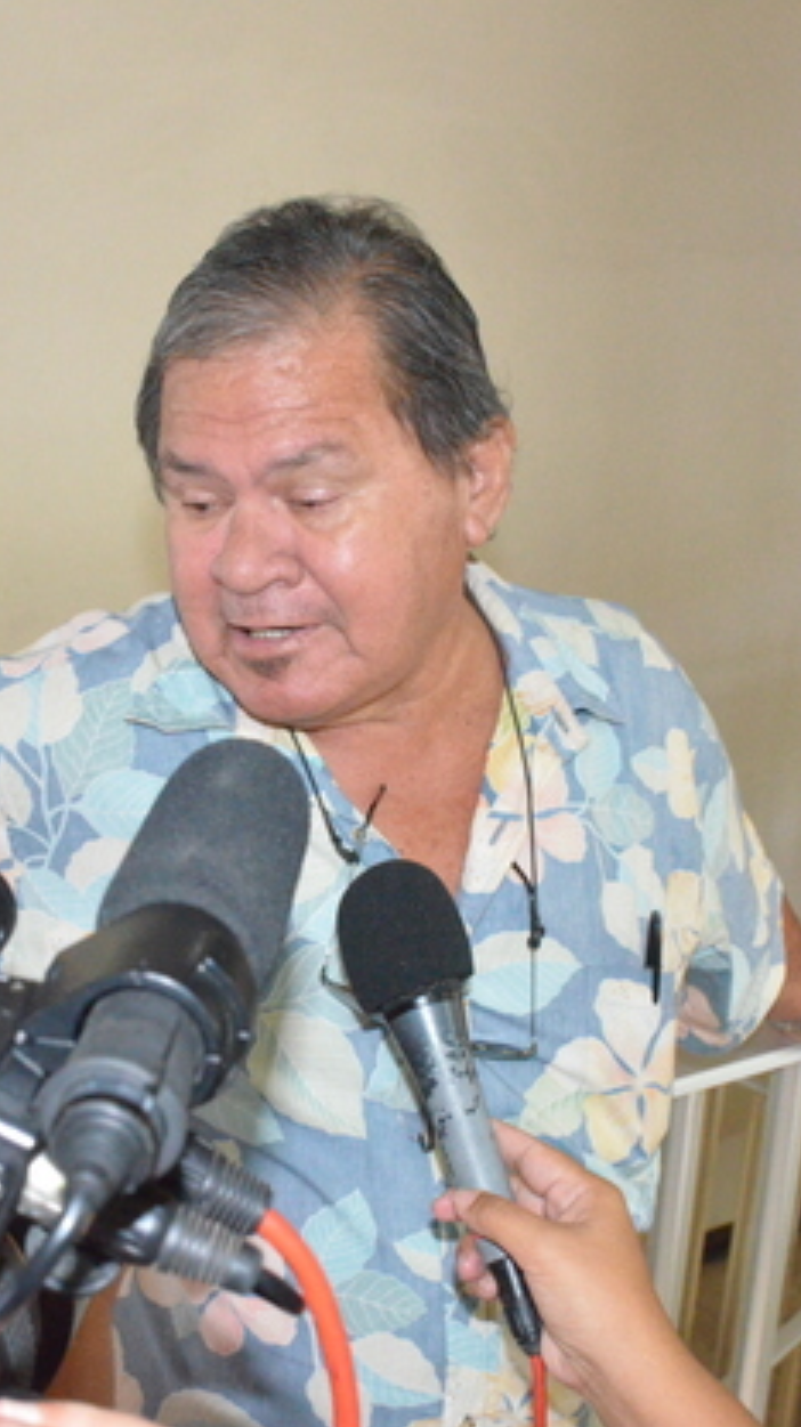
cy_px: 719
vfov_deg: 39.2
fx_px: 2005
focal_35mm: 53
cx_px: 257
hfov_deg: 22.5
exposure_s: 1/80
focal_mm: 22
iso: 6400
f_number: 8
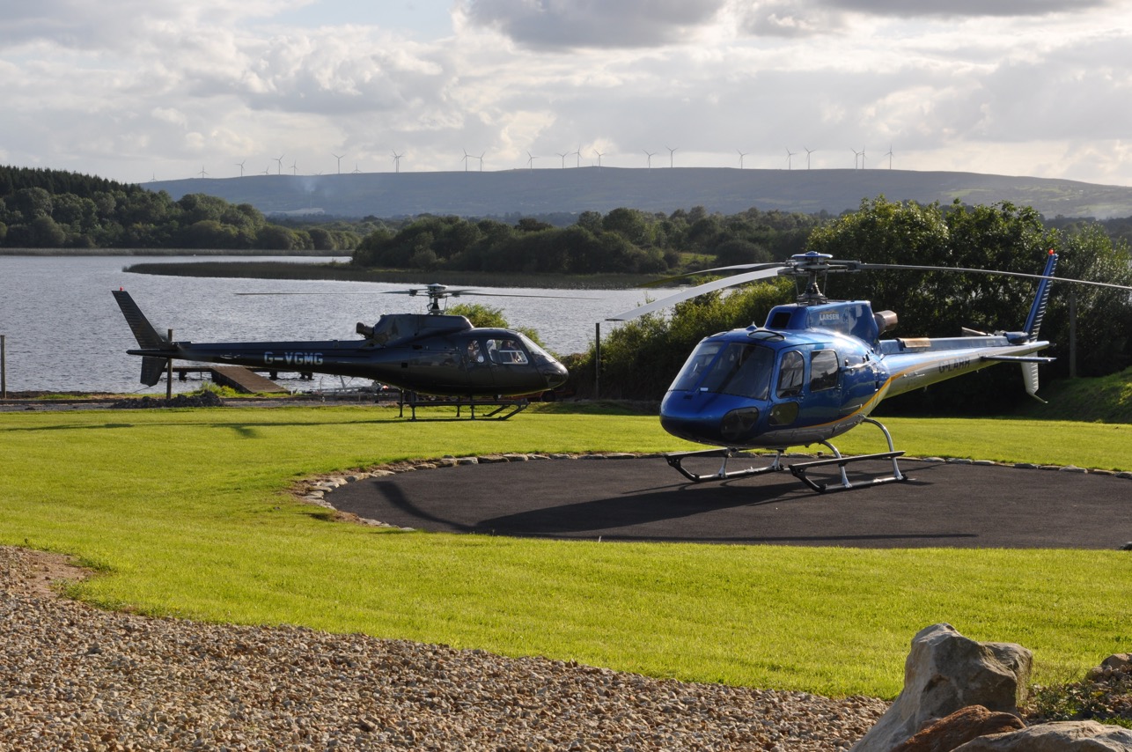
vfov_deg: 18.1
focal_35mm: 75
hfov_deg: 27.0
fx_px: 2355
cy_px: 376
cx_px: 566
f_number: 14
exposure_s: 1/200
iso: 200
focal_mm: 50
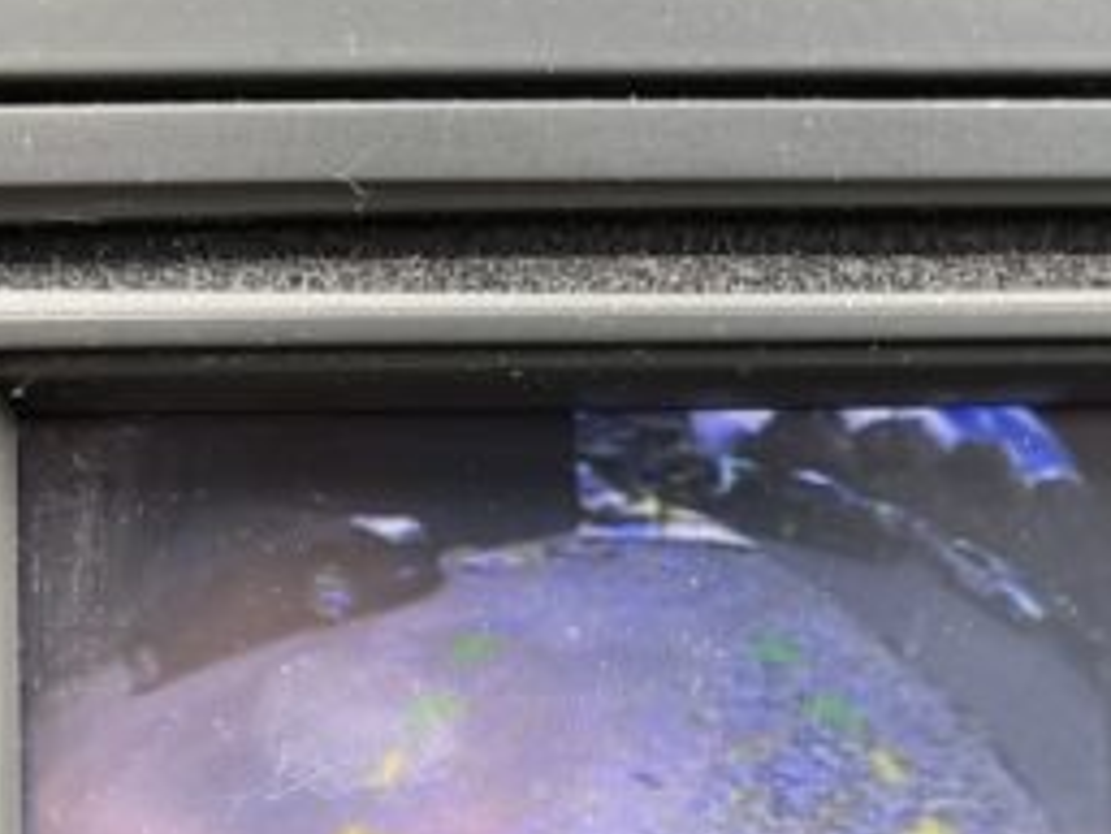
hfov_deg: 23.8
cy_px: 920
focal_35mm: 81
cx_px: 869
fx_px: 2601
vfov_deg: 17.6
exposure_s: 1/120
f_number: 1.6
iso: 64
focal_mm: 5.1
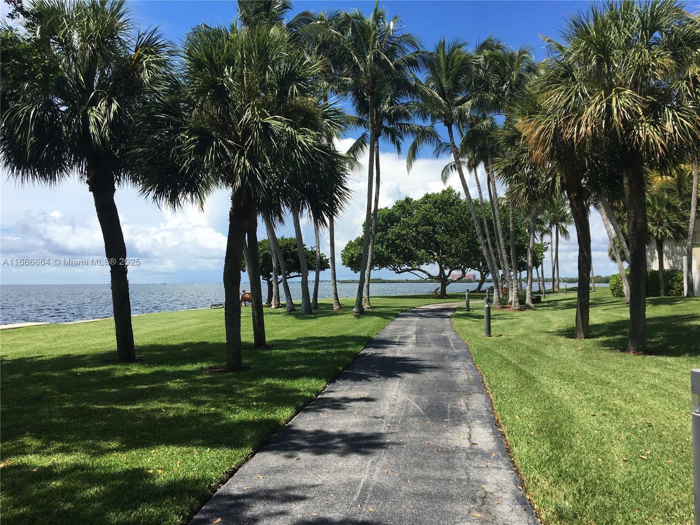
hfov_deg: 61.7
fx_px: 586
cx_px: 350
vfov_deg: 48.2
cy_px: 262
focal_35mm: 29
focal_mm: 4.15
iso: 25
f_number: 2.2
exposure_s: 1/1972
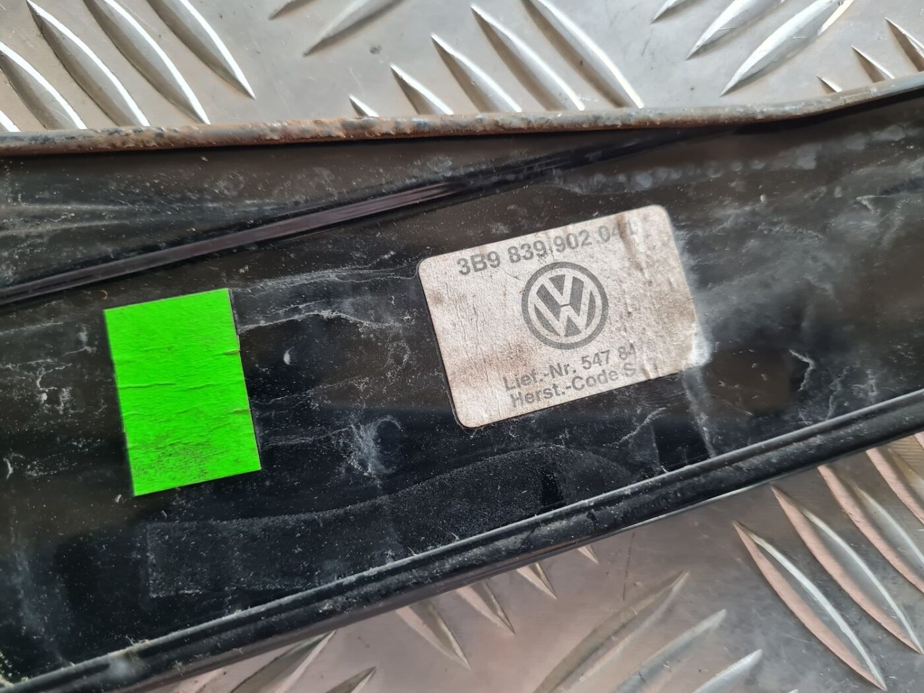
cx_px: 462
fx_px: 694
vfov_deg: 53.1
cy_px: 346
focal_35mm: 26
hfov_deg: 67.3
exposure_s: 1/100
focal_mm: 5.4
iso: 200
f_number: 1.8
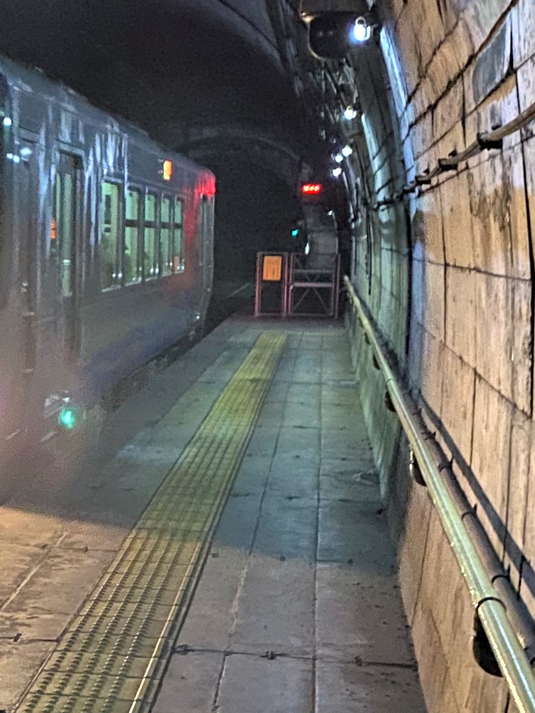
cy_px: 332
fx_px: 1628
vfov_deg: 24.7
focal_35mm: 79
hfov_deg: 17.1
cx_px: -239
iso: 800
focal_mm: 4.25
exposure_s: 1/20
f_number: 1.8
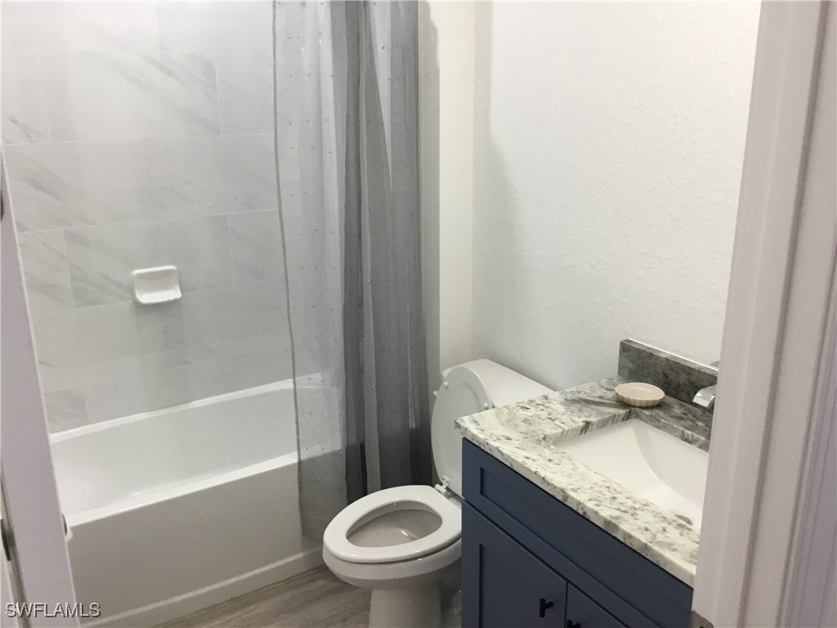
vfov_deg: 45.4
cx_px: 418
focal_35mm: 31
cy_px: 314
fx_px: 750
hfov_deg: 58.4
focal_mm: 3.3
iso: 50
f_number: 2.4
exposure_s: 1/30
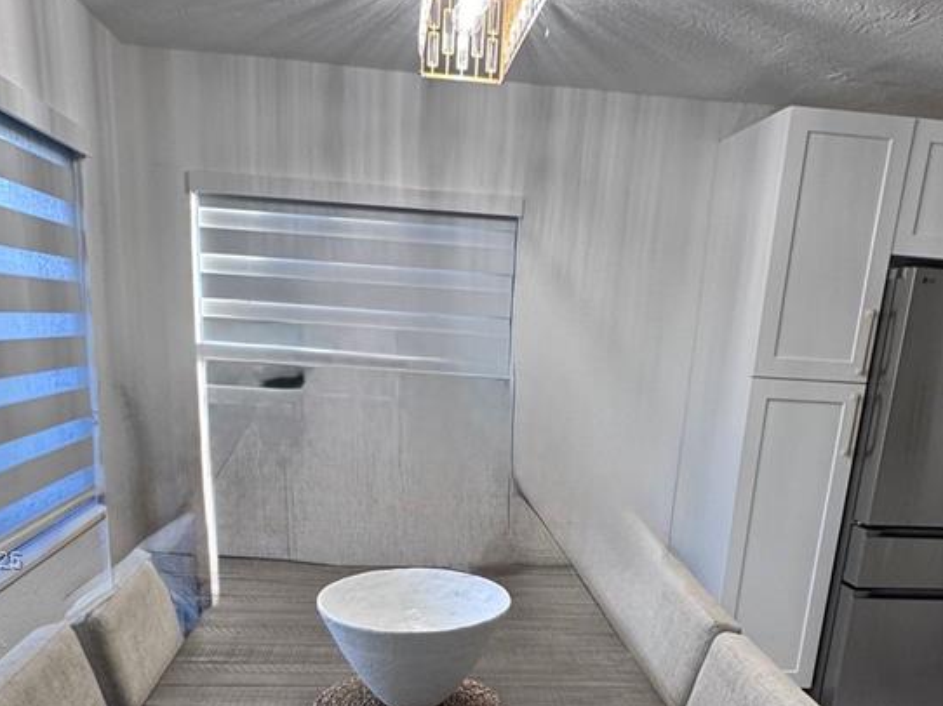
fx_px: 844
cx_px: 485
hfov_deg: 58.4
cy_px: 562
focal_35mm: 31
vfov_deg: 43.4
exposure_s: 1/60
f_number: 2.2
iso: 160
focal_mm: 2.22
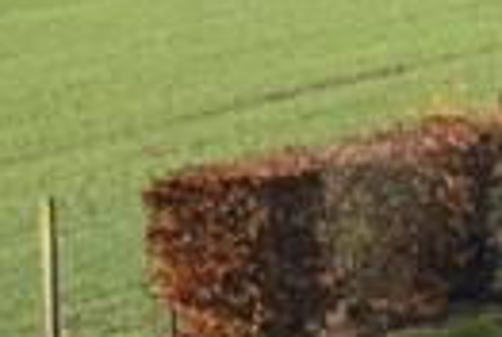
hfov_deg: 3.2
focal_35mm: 639
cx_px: 1245
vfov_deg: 2.2
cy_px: 437
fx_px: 8931
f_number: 6.3
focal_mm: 70
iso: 100
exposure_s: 1/125
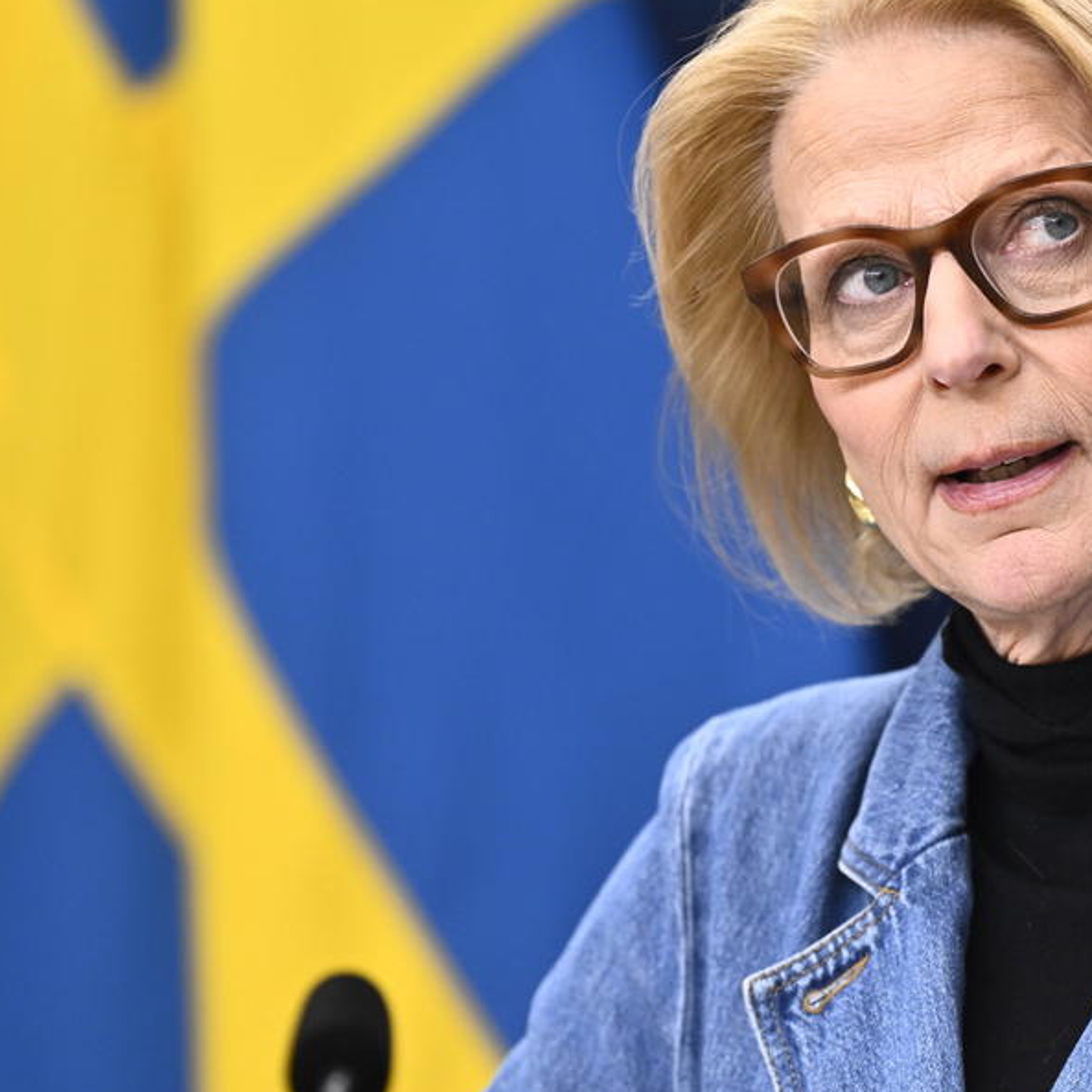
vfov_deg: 5.1
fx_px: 12277
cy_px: 466
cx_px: 775
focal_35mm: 344
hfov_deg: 5.1
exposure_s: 1/250
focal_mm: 200
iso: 1250
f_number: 4
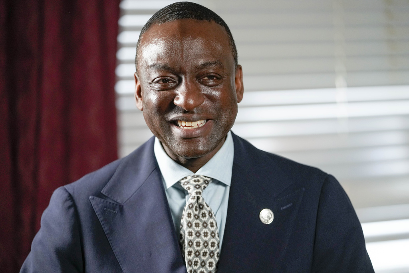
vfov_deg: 10.2
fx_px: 1522
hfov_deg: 15.3
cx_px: 204
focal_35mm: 134
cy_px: 136
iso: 2500
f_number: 2.8
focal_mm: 134
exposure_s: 1/250
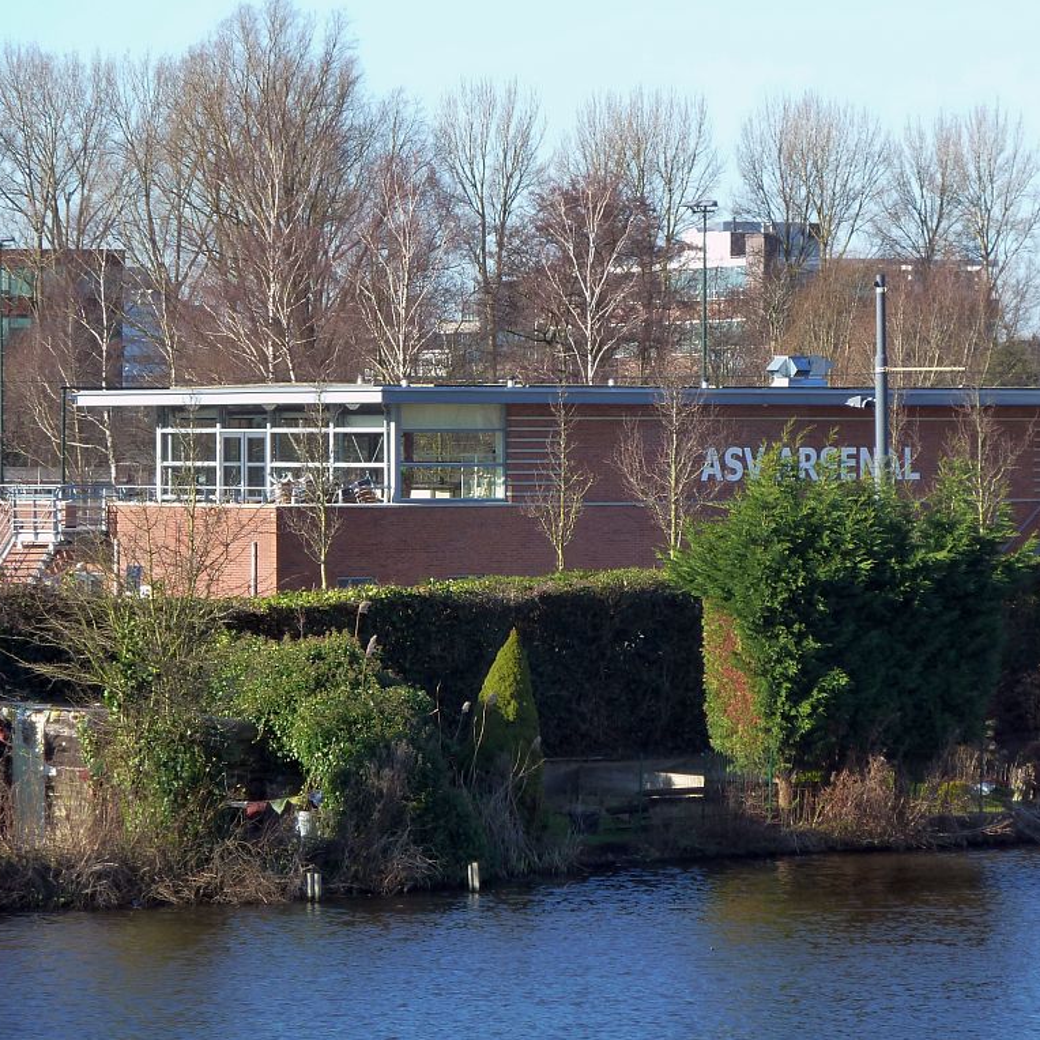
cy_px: 519
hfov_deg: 10.0
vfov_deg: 10.0
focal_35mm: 174
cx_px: 653
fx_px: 5914
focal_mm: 24.1
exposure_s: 1/125
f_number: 4.5
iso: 125
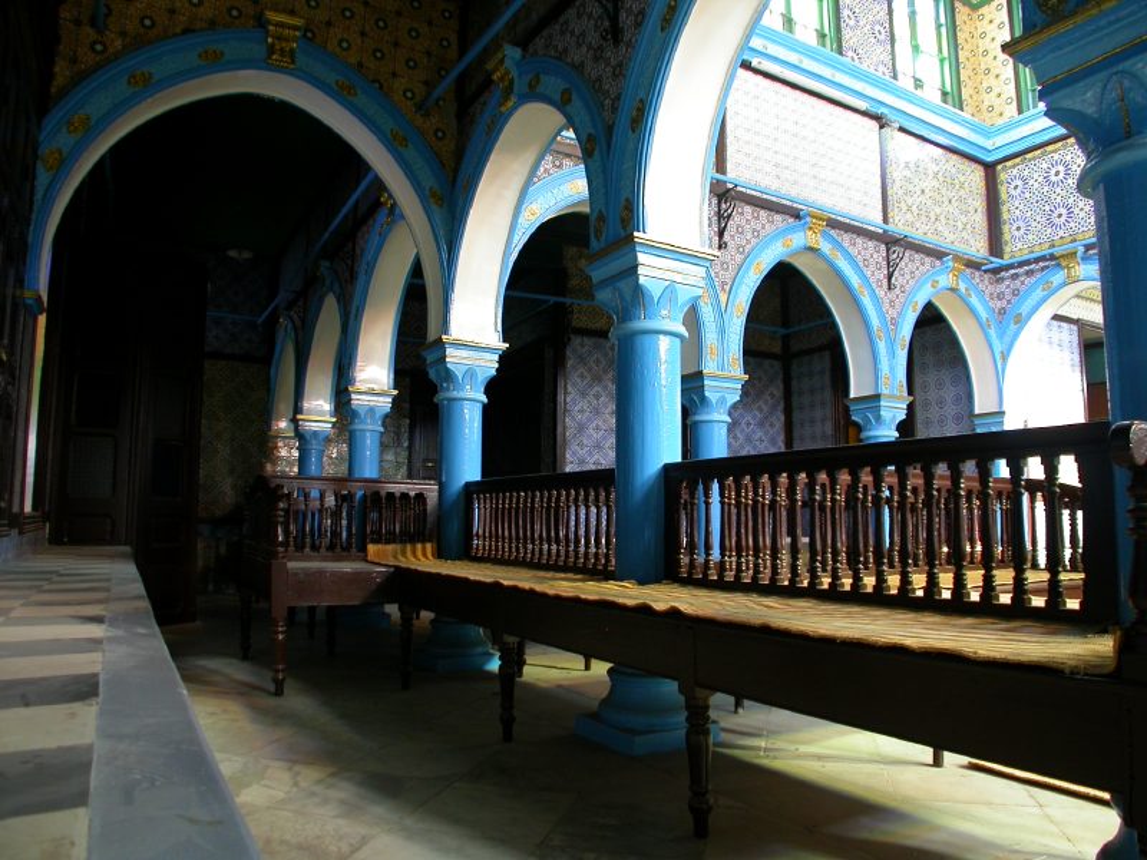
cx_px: 574
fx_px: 1259
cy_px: 430
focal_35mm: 38
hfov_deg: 49.0
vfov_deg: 37.7
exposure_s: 1/3.7
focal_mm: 7.85
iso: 101
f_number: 2.6
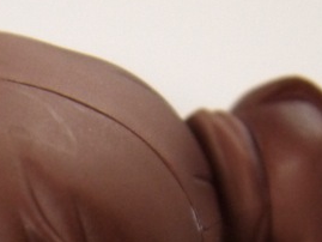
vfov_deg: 6.0
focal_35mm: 245
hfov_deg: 8.1
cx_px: 92
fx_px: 2280
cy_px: 418
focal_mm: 33
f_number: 5.2
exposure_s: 1/50
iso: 800
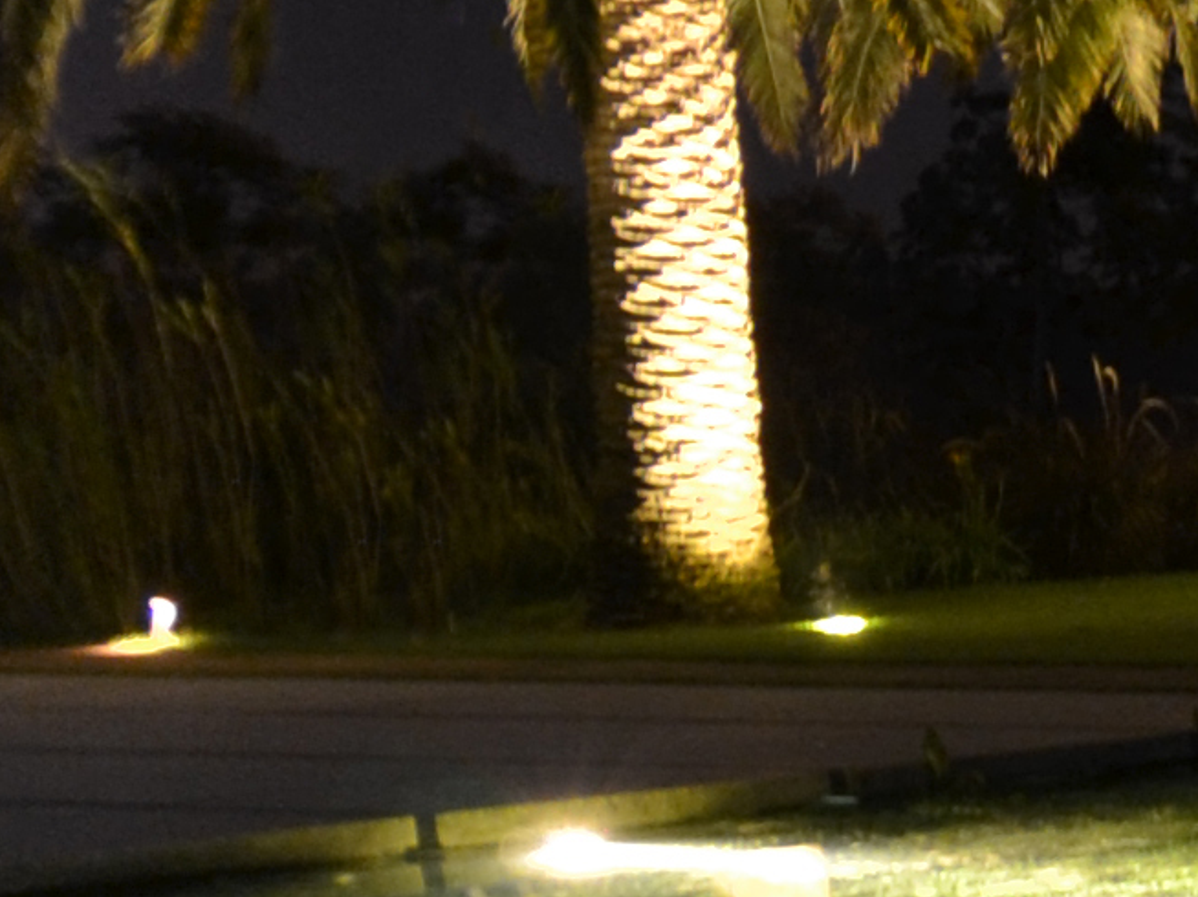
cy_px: 1032
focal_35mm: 122
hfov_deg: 9.6
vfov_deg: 11.9
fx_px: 4221
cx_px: 4114
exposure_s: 8
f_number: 5.6
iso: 400
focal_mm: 12
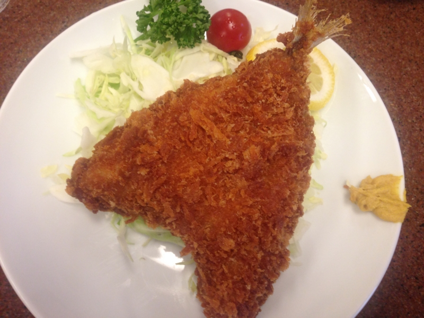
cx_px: 212
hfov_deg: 55.4
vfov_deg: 42.9
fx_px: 404
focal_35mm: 33
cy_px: 159
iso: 100
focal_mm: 4.12
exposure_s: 1/20
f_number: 2.4
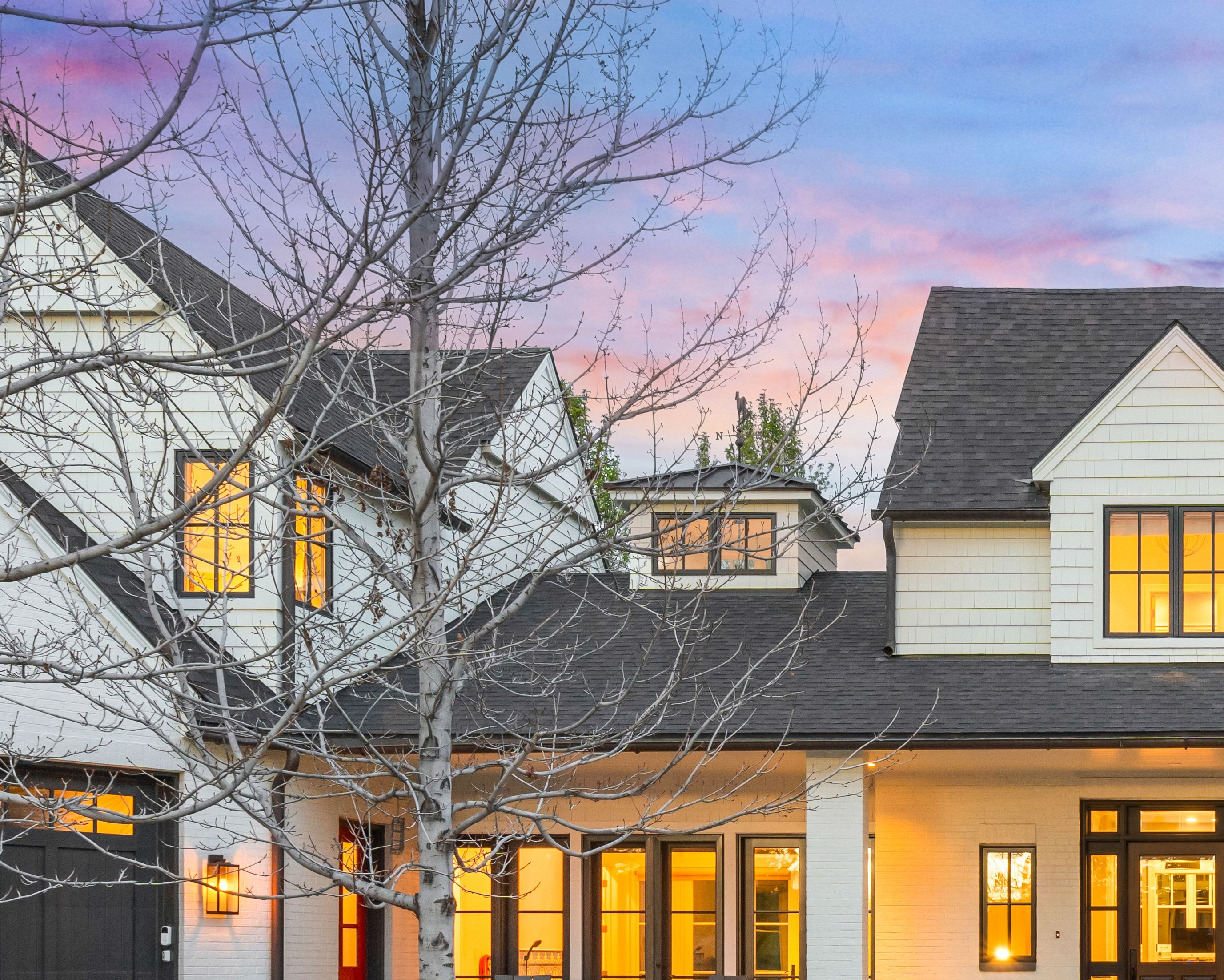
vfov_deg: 32.5
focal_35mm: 43
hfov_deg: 38.6
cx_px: 1195
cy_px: 944
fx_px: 1558
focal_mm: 18
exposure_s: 1/10
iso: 500
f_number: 8
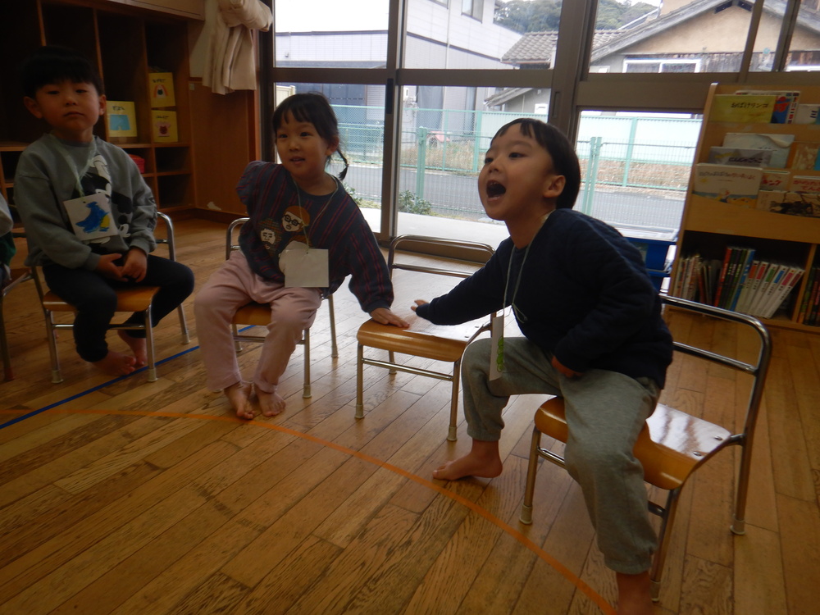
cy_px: 308
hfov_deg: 71.6
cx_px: 410
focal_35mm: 24
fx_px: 569
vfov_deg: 56.8
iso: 125
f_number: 2.8
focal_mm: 4.3
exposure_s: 1/125
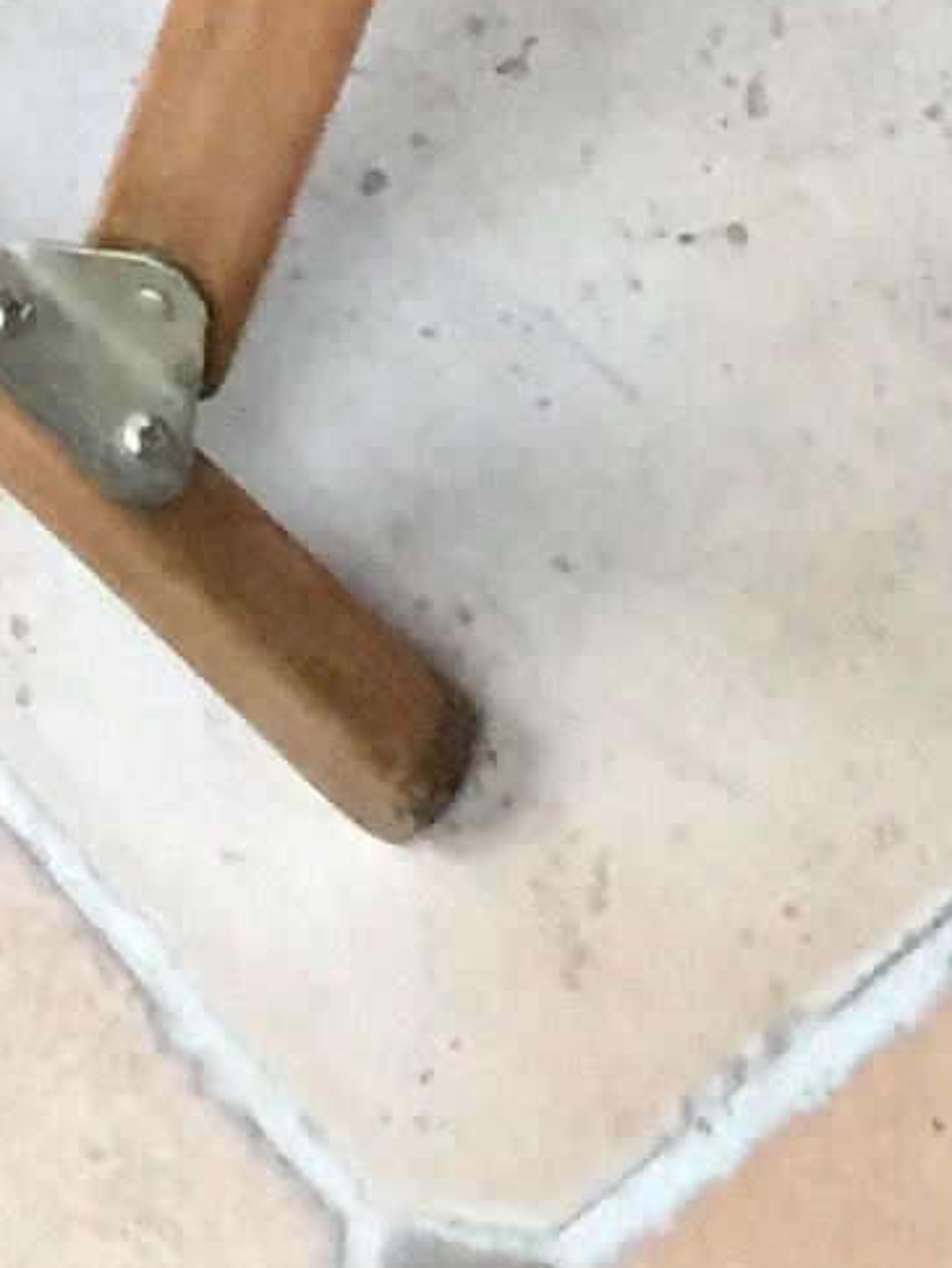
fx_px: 7147
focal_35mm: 195
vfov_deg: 8.4
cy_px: -2607
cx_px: -591
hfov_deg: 7.5
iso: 250
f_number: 2.2
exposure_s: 1/33
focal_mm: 4.15
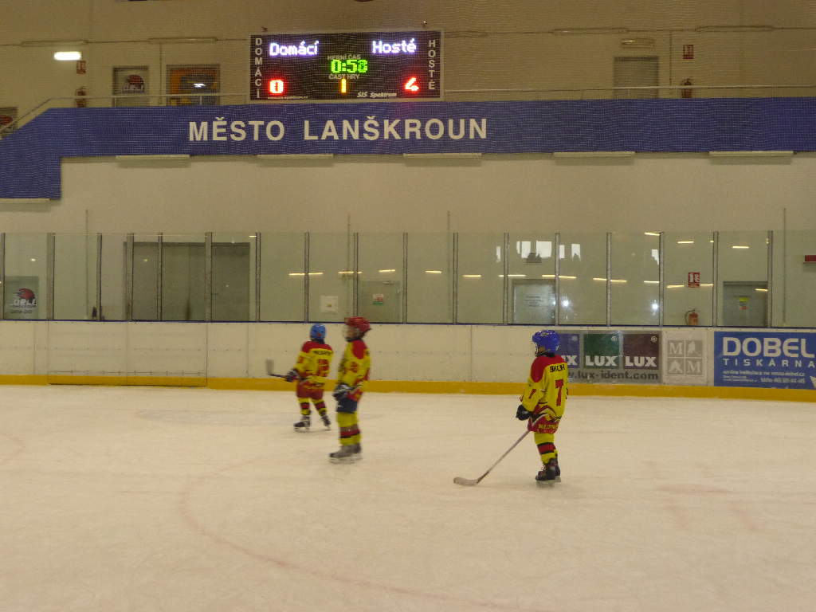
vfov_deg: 29.1
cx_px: 408
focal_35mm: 50
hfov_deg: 38.2
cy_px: 306
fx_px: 1179
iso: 250
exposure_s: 1/30
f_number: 4.2
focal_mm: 8.5
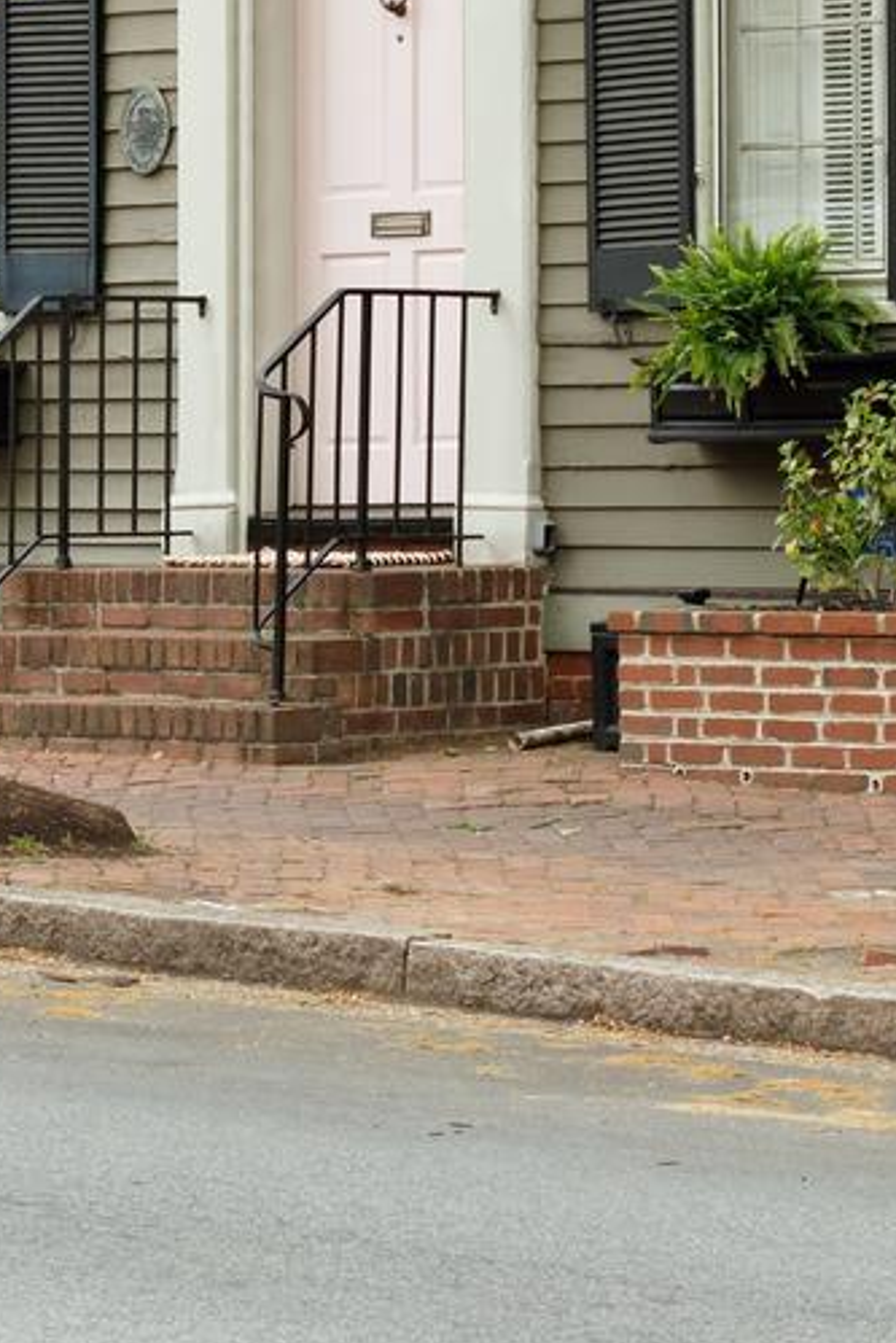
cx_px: 348
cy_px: -530
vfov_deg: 12.8
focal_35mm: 154
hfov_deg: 8.9
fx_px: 5745
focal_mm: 50
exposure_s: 1/160
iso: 400
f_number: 6.3
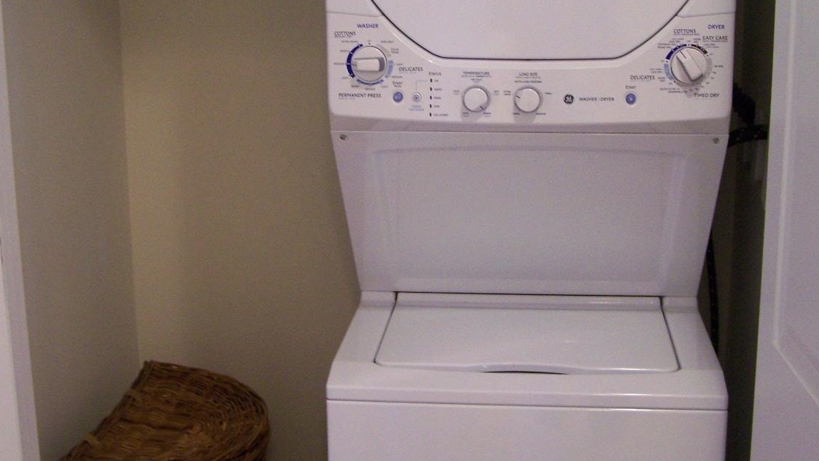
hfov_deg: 37.2
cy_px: 136
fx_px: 1216
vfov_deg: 21.3
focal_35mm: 56
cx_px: 408
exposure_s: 1/20
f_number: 2.8
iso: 160
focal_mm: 6.3
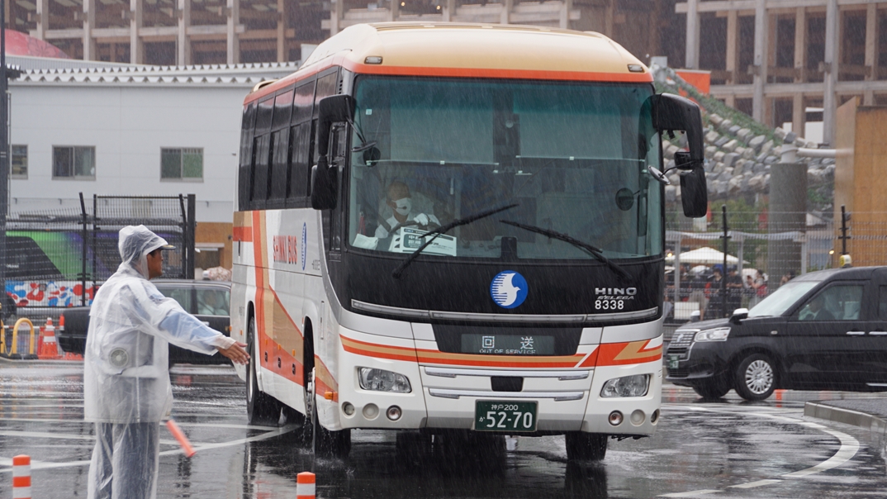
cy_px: 259
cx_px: 443
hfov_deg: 13.6
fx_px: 3716
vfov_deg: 7.7
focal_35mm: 158
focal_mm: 100
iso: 125
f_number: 6.3
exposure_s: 1/125
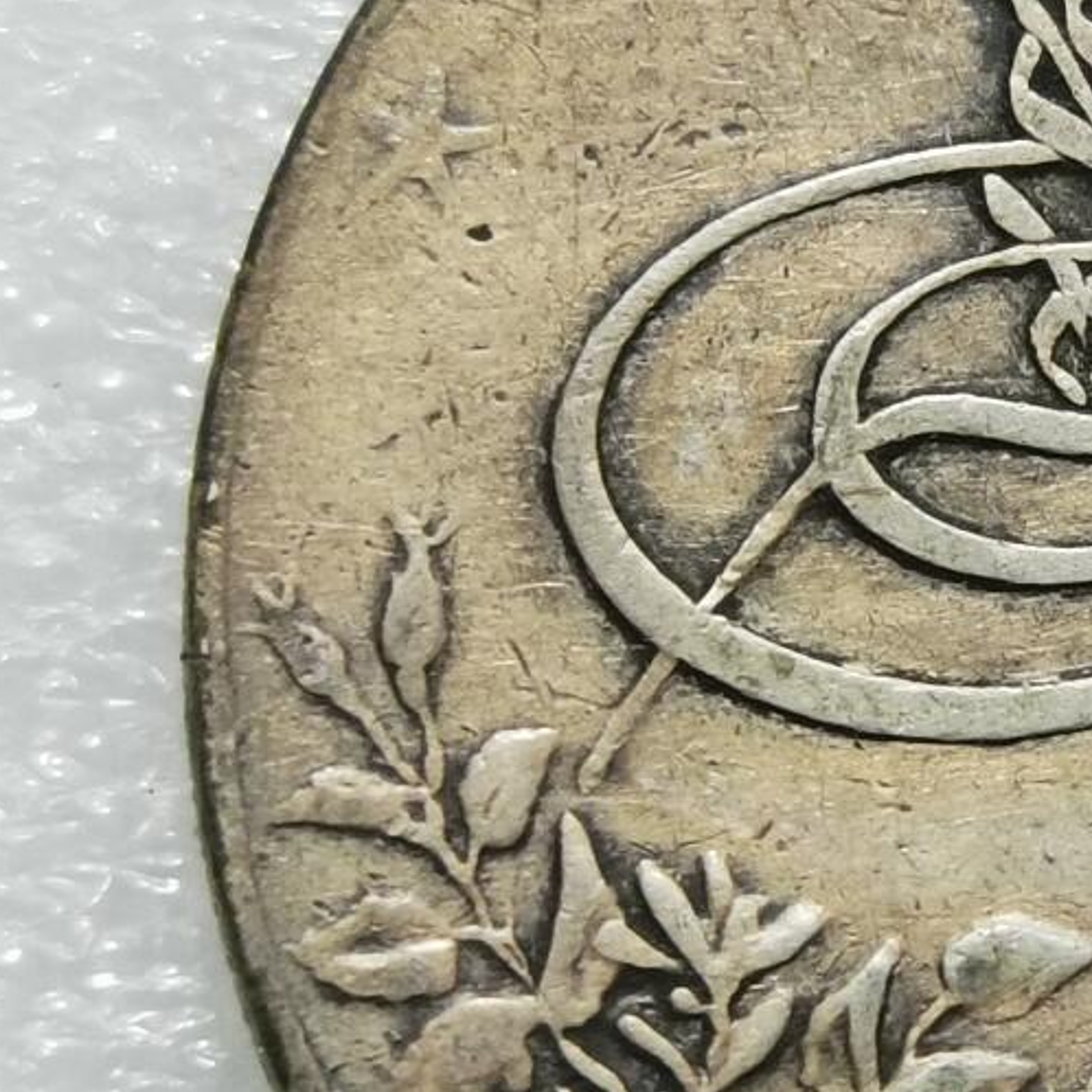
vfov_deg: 9.8
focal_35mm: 179
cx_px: 1344
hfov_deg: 9.6
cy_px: 634
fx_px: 6389
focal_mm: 6.67
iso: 100
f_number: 1.9
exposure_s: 1/100
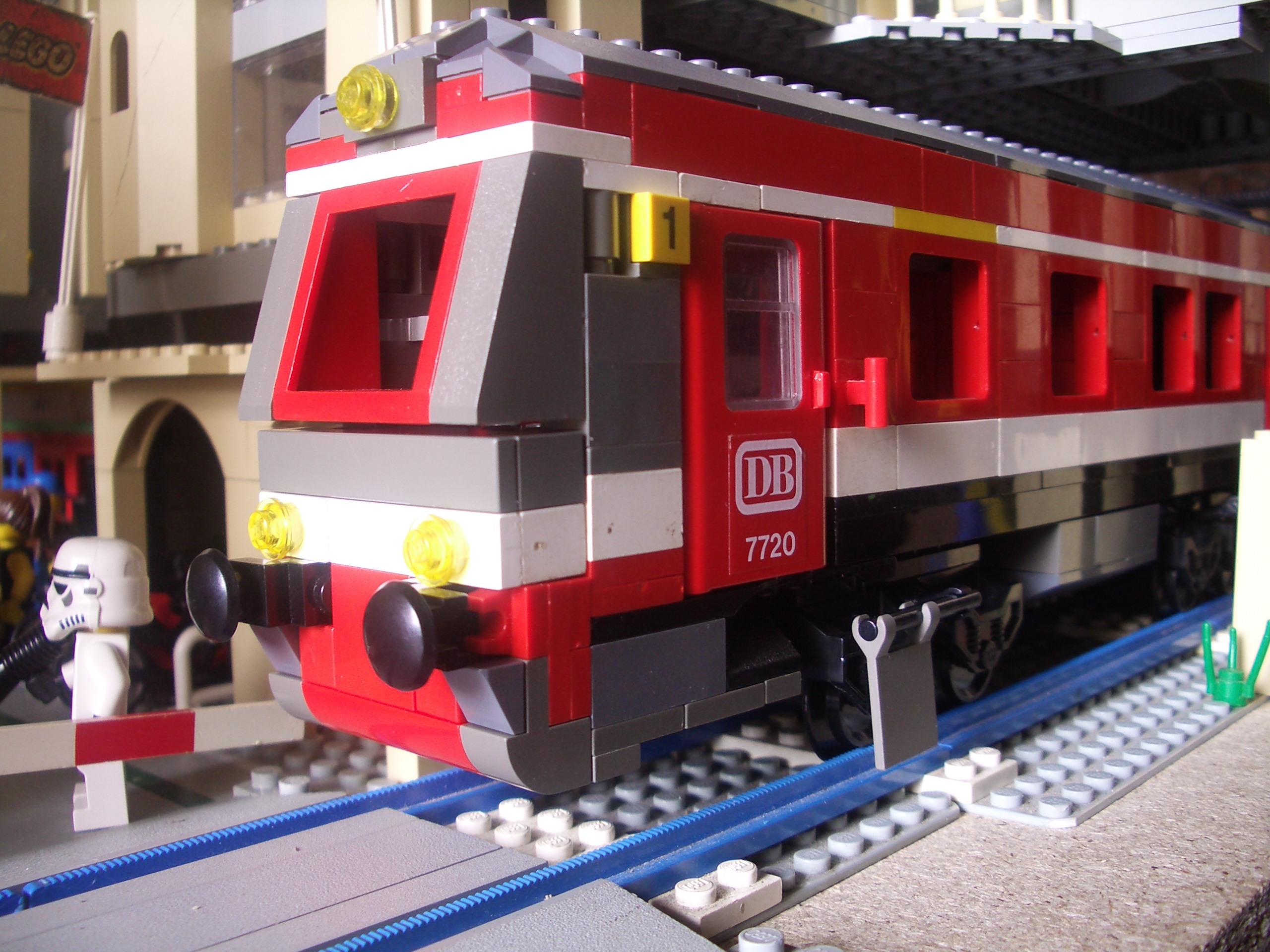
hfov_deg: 52.6
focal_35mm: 35
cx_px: 635
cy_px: 476
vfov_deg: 40.7
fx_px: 1284
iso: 100
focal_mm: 5.8
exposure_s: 1/25
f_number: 2.6
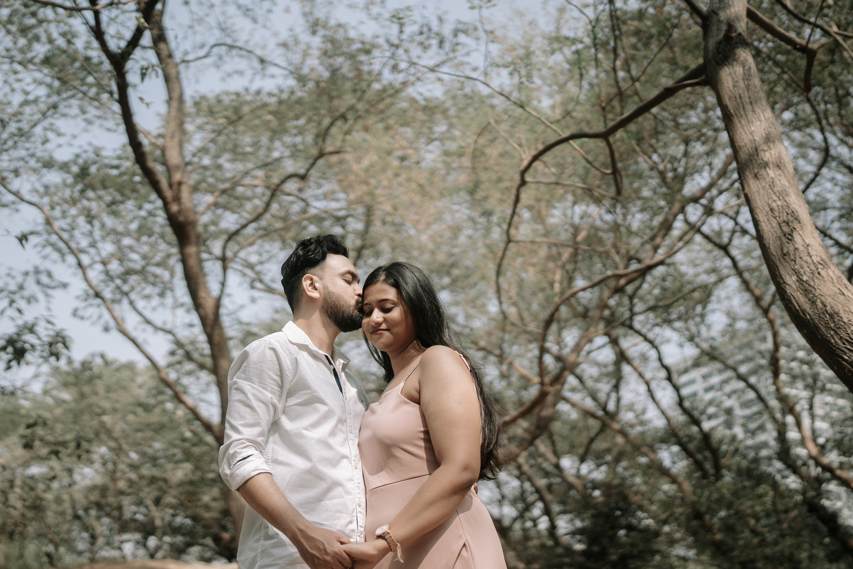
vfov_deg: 30.5
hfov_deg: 44.3
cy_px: 289
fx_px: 1043
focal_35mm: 44
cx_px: 344
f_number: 1.4
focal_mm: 35
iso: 200
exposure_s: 1/8000
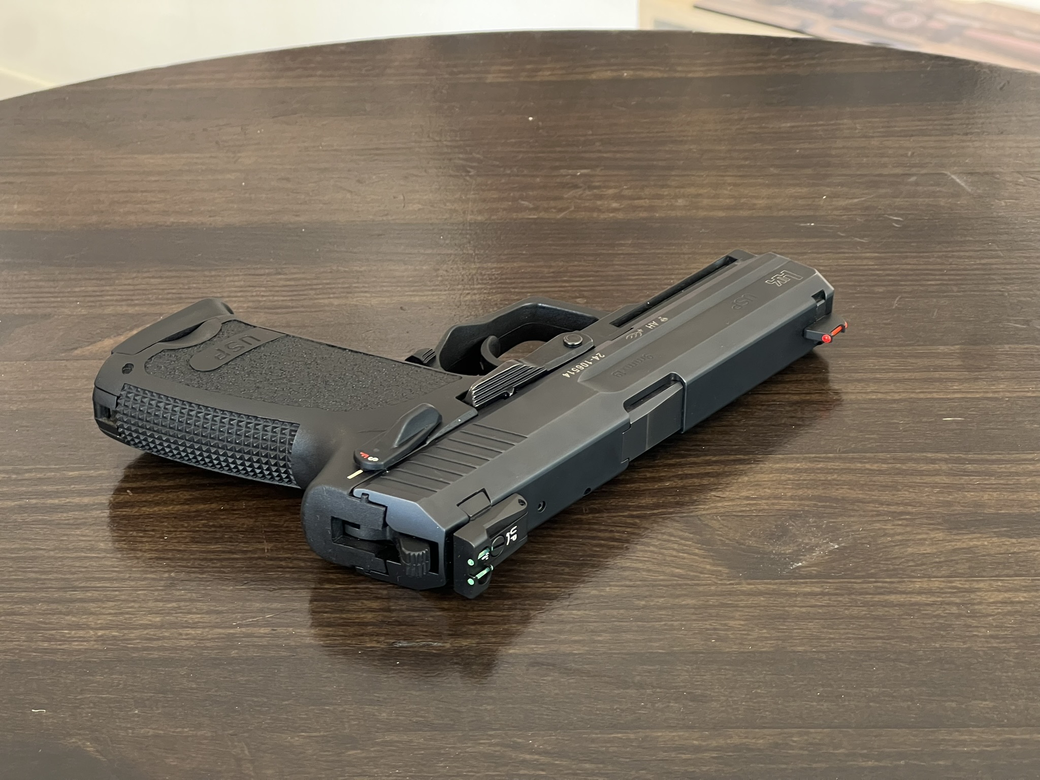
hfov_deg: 25.3
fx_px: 2313
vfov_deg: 19.1
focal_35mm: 77
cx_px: 520
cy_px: 390
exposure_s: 1/50
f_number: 2.8
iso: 250
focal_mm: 9
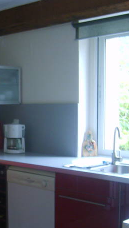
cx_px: -13
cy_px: 139
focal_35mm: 66
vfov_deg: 31.8
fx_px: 401
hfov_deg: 17.7
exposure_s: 1/30
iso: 133
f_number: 2.8
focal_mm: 5.8
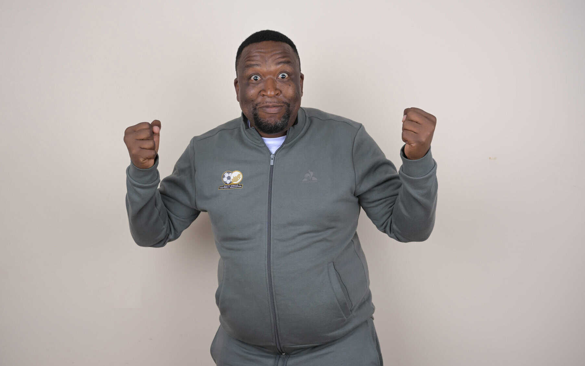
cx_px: 293
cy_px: 175
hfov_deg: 42.6
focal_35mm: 47
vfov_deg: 27.4
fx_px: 749
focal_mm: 46
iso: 320
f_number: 6.3
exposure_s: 1/160
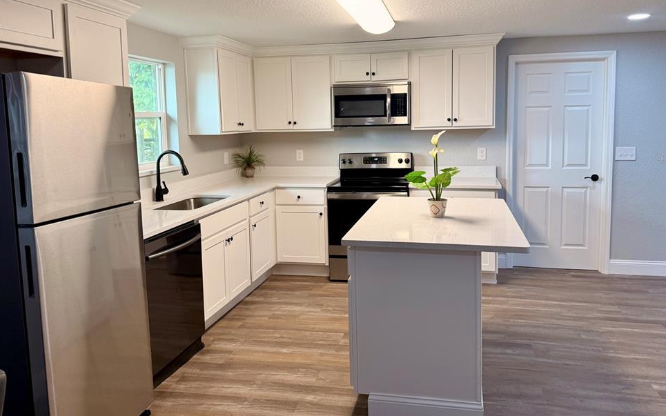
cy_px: 159
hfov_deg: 68.4
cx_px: 344
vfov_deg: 45.7
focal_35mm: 27
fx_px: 490
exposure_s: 1/120
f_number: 1.78
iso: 100
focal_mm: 6.76
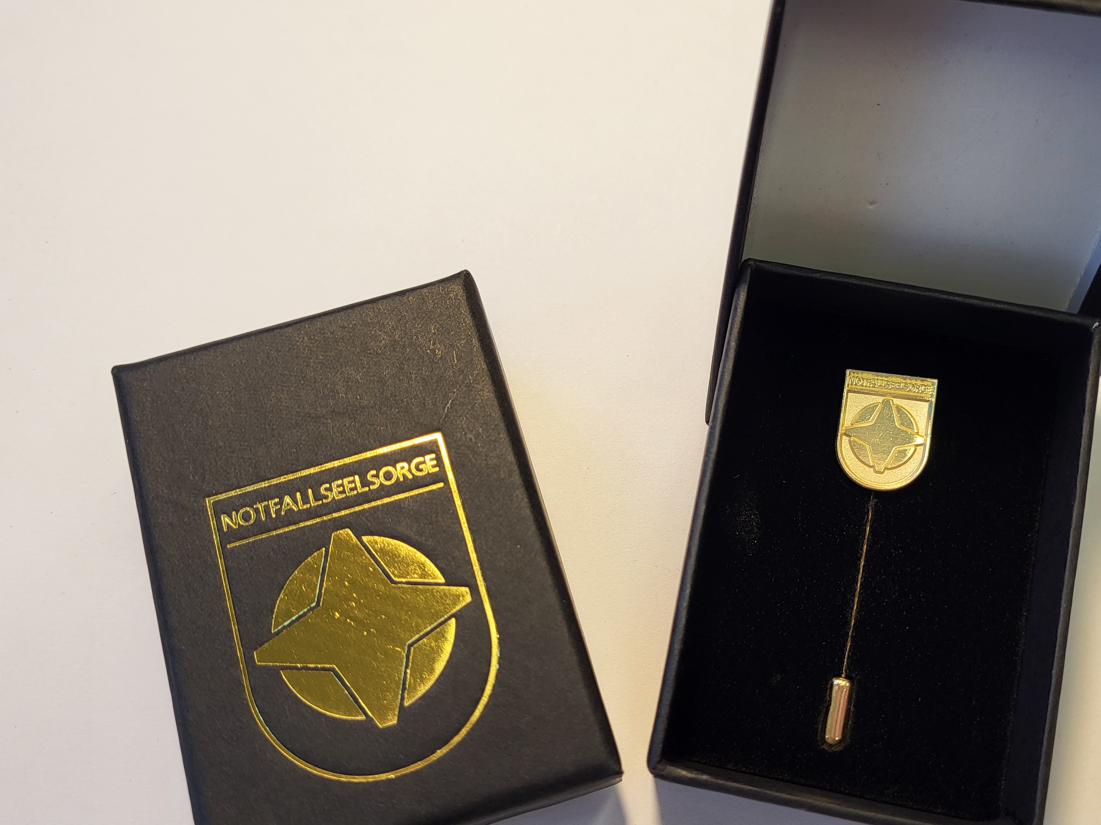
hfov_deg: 53.8
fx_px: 1081
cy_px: 418
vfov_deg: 41.8
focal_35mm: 34
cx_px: 632
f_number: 1.8
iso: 40
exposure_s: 1/140
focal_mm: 5.4
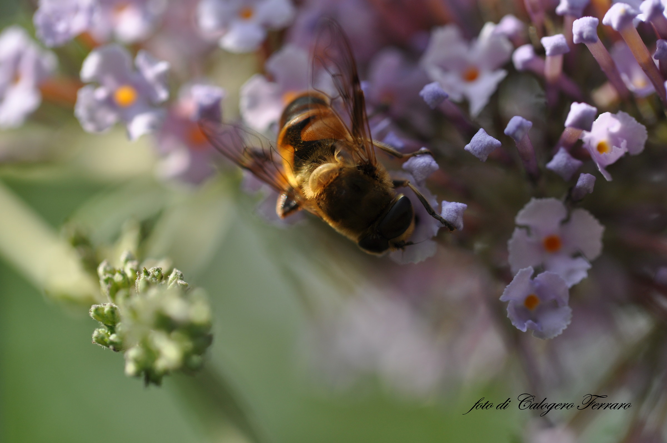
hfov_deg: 22.6
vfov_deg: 15.2
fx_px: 1665
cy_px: 222
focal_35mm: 90
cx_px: 334
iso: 200
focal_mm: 60
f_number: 6.3
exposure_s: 1/640
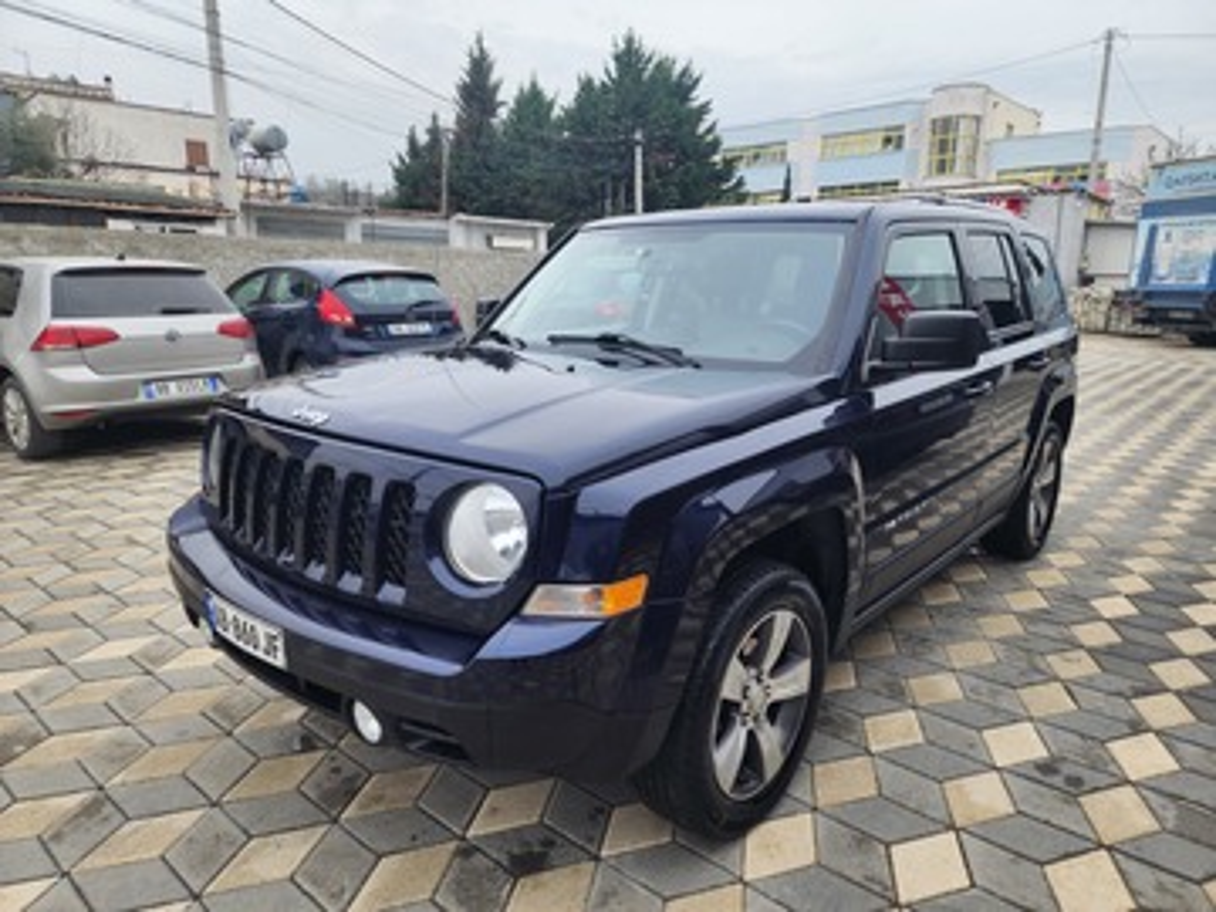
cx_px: 608
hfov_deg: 73.9
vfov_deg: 58.9
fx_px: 808
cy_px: 456
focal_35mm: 23
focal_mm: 6.4
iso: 12
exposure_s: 1/357
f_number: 1.8
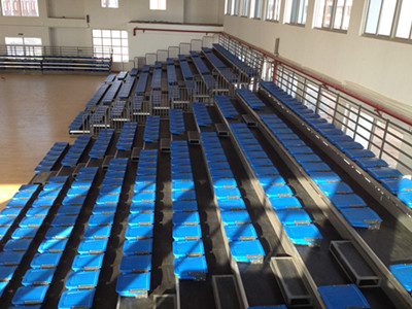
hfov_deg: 52.6
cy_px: 154
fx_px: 417
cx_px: 206
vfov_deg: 40.7
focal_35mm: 35
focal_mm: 4.28
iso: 64
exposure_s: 1/120
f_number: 2.4
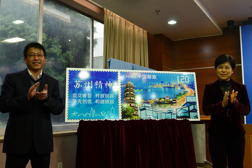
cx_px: 126
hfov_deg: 53.1
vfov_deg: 36.9
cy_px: 84
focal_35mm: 36
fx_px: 252
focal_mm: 24
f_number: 4
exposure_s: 1/250
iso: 500
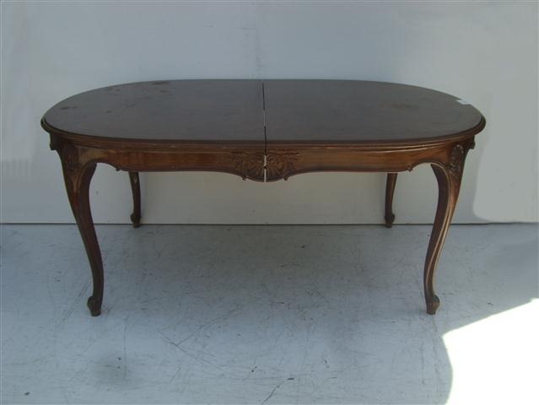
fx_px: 592
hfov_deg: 49.0
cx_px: 270
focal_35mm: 38
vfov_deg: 37.8
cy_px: 202
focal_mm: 6.2
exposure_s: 1/500
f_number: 2.7
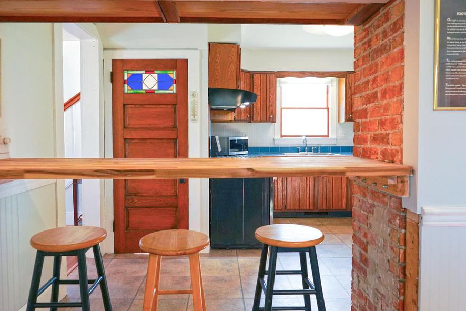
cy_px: 143
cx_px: 228
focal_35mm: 26
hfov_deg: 69.4
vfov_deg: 49.5
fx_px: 337
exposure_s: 1/160
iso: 1000
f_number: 4
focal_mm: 16
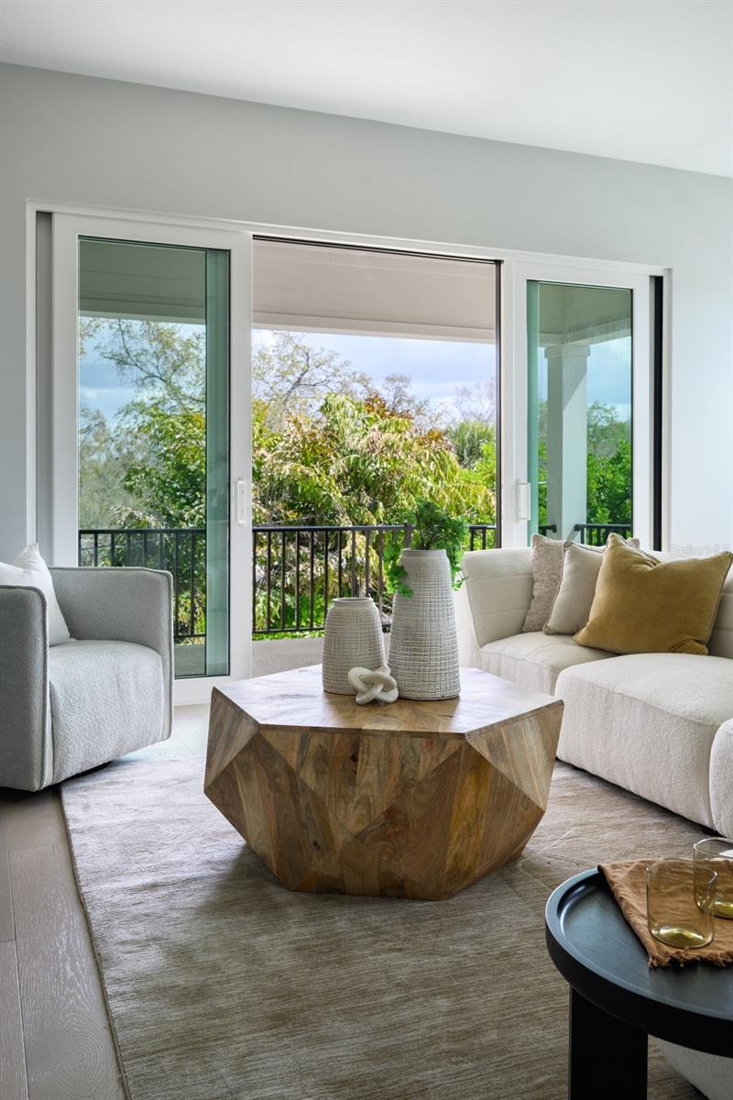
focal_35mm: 30
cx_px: 366
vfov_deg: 61.9
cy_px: 550
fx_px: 916
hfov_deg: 43.6
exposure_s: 1/30
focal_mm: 30
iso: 200
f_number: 8
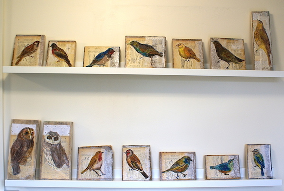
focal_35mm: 30
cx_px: 142
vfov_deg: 43.8
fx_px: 237
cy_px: 96
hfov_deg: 61.8
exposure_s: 1/40
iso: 160
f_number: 4
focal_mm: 20
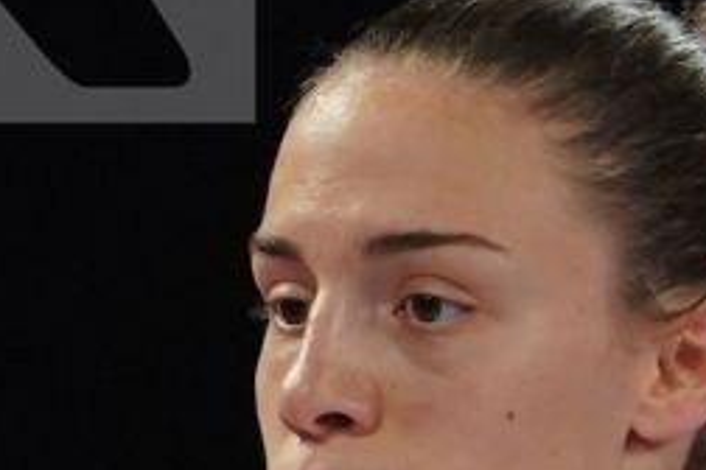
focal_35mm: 1853
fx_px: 36337
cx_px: -6
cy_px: 859
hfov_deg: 1.1
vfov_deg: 0.7
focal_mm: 173
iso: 1600
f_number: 2.8
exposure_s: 1/1000
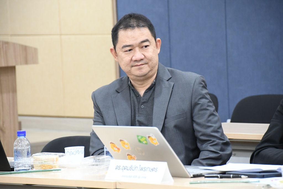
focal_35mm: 232
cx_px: 142
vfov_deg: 5.9
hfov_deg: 8.9
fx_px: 1824
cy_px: 94
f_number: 6
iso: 3600
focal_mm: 155
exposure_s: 1/40
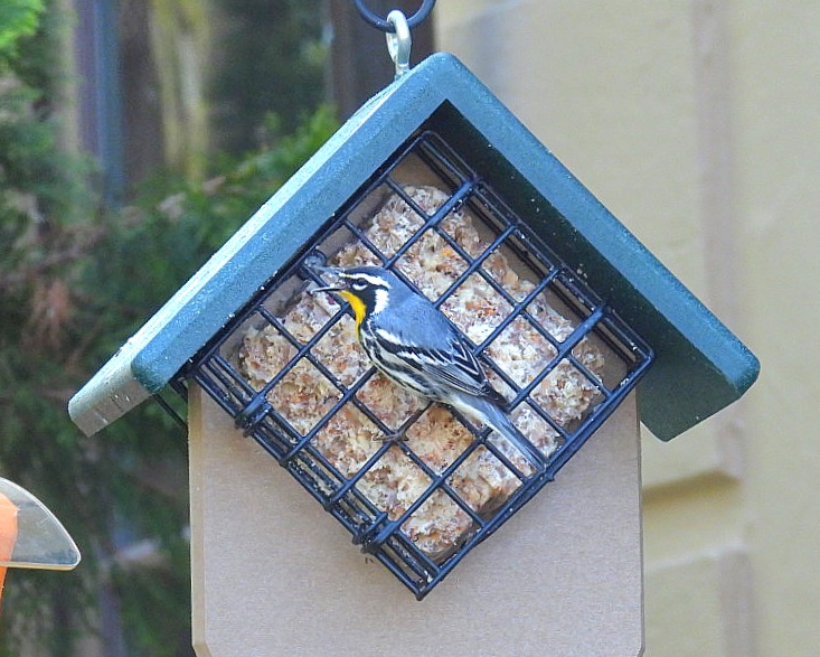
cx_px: 426
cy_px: 328
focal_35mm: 366
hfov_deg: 5.3
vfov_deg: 4.2
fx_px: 8886
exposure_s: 1/161
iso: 400
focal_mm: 62.5
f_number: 5
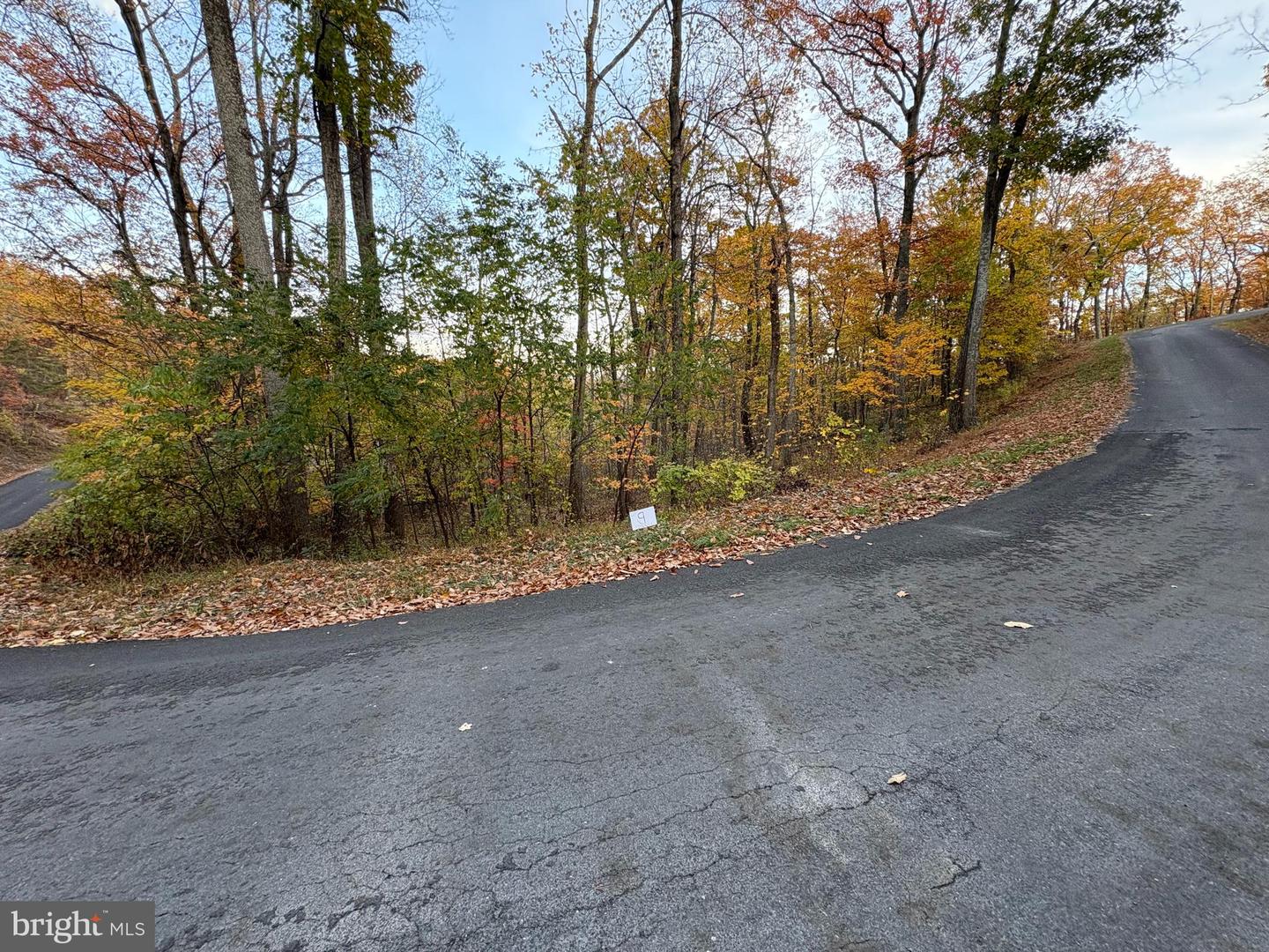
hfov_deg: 102.1
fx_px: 513
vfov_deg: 85.7
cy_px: 476
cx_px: 634
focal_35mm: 14
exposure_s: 1/105
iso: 125
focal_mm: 2.22
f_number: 2.2
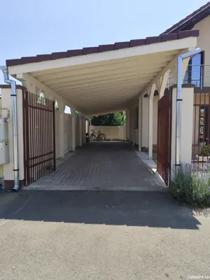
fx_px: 186
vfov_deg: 73.9
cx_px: 105
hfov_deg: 58.9
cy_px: 140
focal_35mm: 23
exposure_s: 1/1042
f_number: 1.65
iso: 50
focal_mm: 6.19
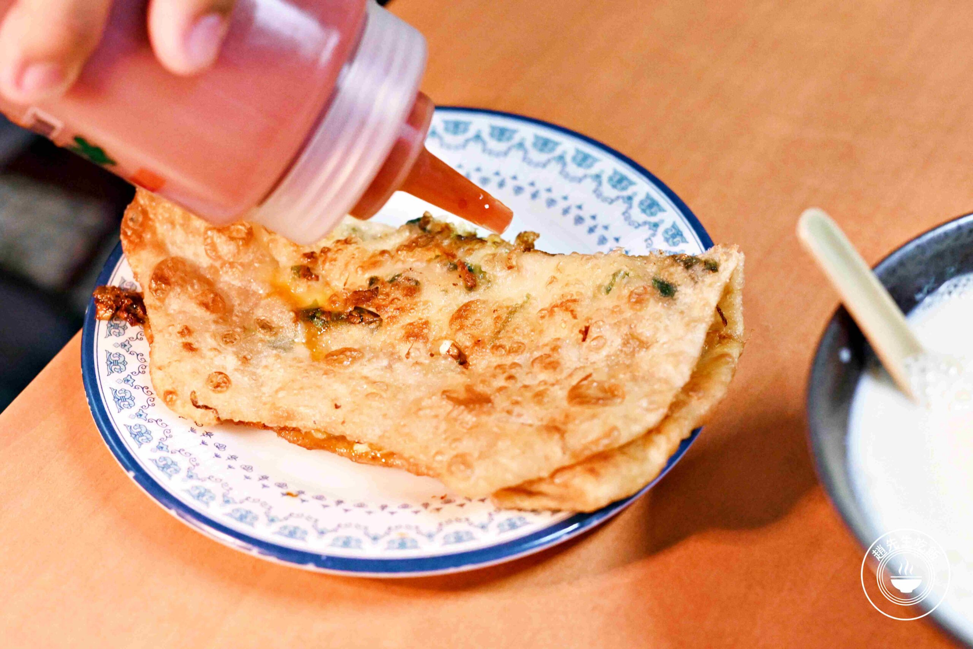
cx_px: 486
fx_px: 2027
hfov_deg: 27.0
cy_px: 324
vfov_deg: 18.2
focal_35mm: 75
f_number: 3.2
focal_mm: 50
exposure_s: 1/200
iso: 5600
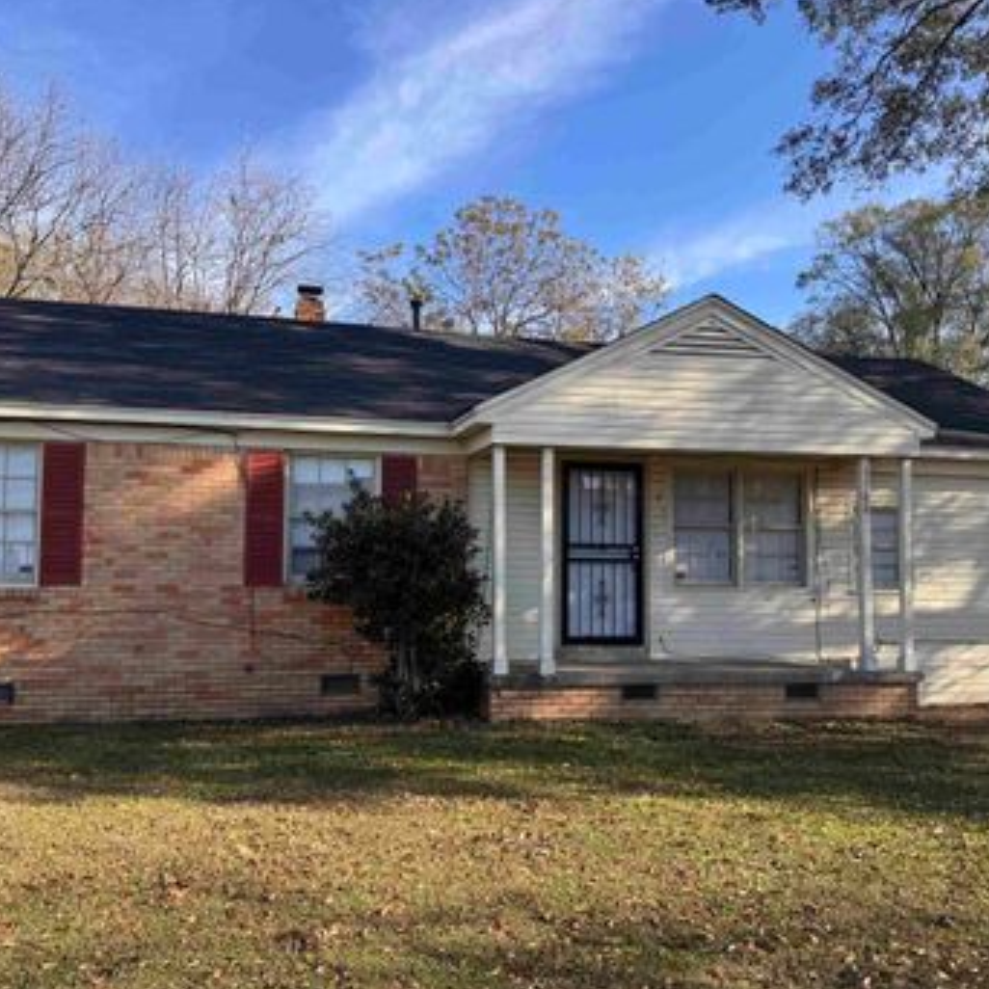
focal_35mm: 31
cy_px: 522
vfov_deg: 52.5
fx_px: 1002
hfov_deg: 52.5
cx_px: 521
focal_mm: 6.76
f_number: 1.78
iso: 80
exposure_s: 1/1767
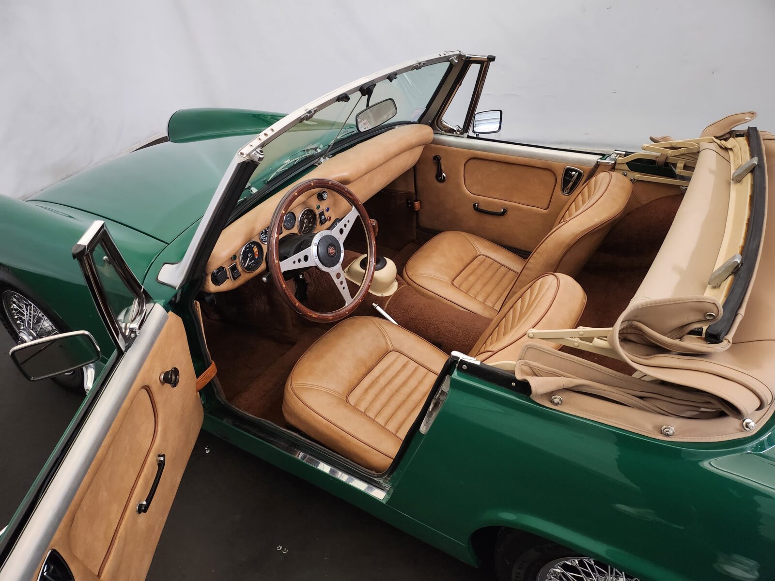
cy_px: 290
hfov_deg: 71.6
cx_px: 388
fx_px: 537
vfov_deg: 56.8
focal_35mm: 24
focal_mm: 5
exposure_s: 1/25
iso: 800
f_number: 1.8
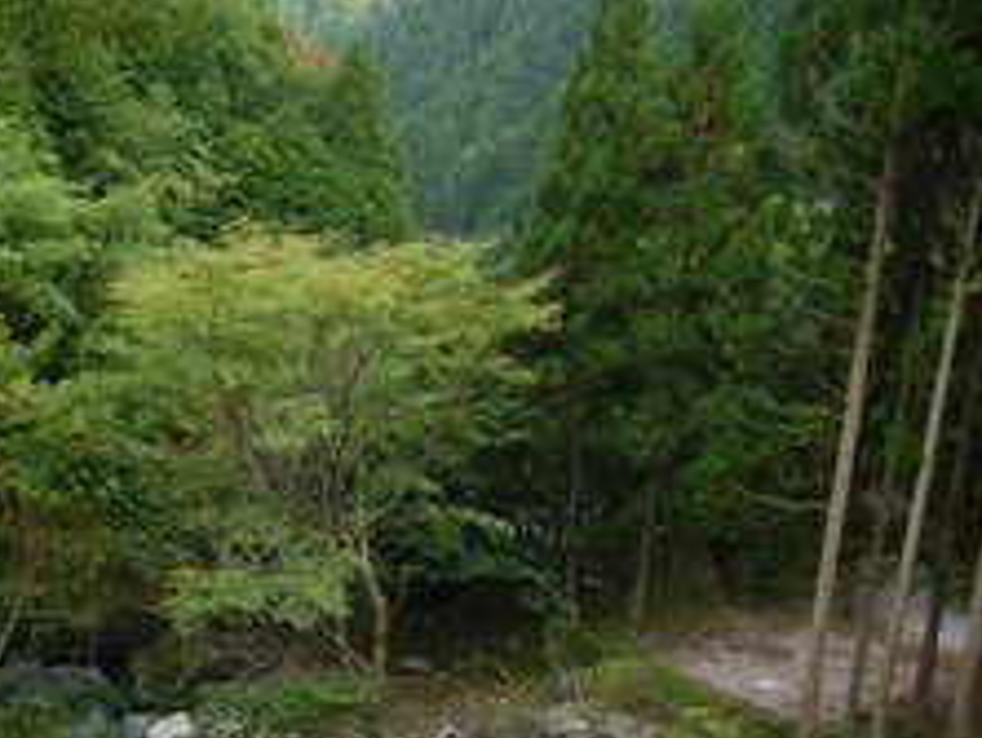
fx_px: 1278
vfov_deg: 31.2
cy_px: 623
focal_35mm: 45
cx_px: 389
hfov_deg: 41.8
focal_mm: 4.5
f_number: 3.9
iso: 100
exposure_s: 1/60
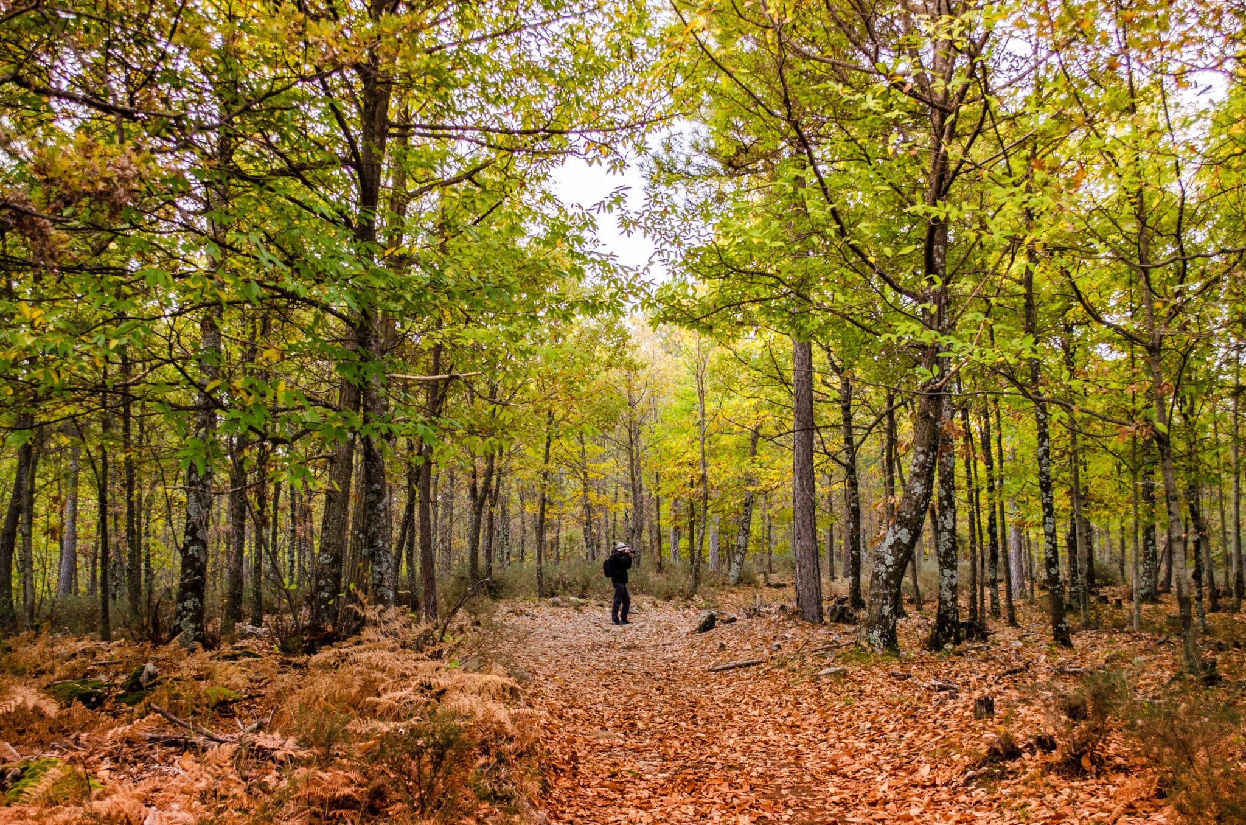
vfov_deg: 27.9
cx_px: 623
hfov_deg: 41.2
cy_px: 412
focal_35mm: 48
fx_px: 1658
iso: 640
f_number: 5.6
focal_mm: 32
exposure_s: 1/160
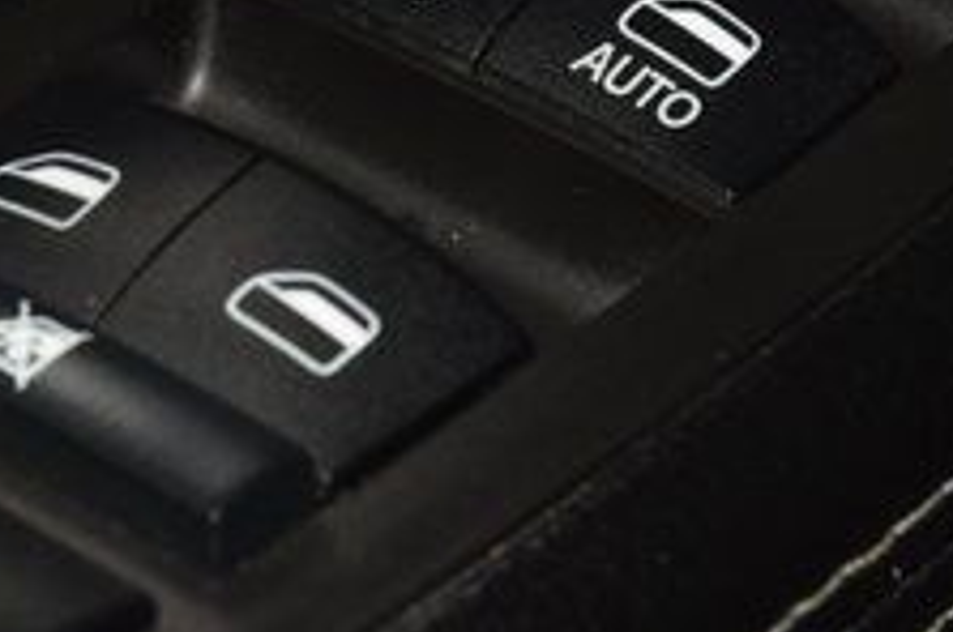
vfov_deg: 4.5
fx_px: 7983
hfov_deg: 6.8
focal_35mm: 302
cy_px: 41
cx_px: 436
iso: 100
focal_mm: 70
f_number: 8
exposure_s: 1/125
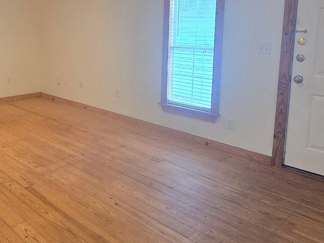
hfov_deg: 52.5
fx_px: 290
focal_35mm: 31
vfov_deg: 43.8
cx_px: 43
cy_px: 57
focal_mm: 2.2
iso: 320
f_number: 2.2
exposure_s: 1/60
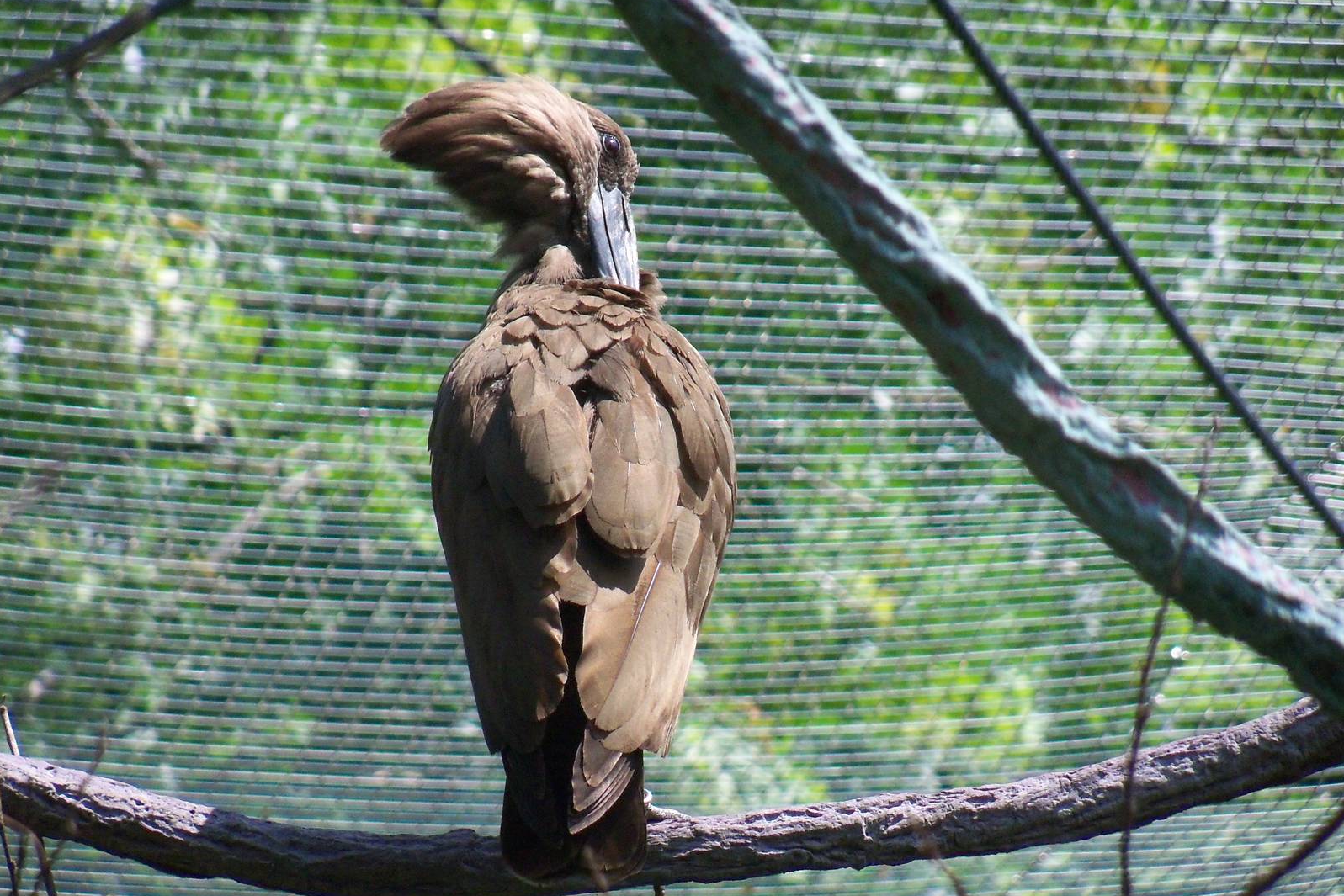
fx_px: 11126
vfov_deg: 4.6
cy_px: 439
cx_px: 672
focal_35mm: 298
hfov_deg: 6.9
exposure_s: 1/1600
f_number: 4.5
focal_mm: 50.6
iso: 400
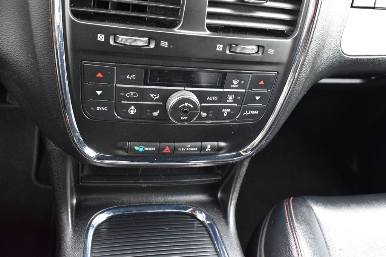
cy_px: 128
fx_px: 386
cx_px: 193
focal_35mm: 36
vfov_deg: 36.8
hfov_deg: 53.1
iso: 1100
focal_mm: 24
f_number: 6.3
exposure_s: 1/15
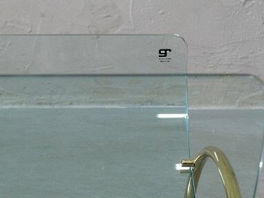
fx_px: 778
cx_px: 42
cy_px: 201
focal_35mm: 102
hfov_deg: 19.0
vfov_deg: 14.3
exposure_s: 1/30
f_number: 4
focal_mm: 21.2
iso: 1000
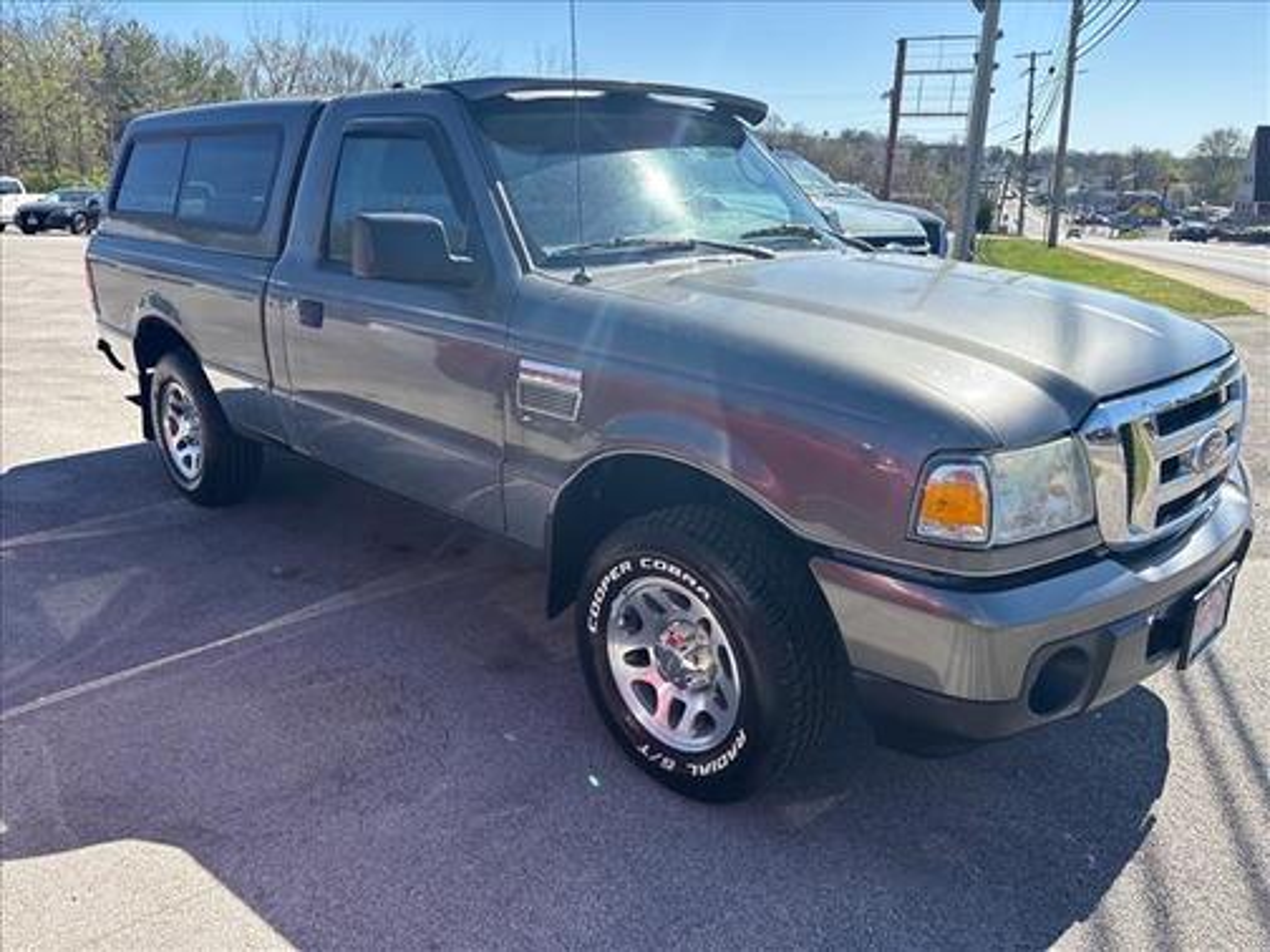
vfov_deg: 53.1
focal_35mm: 26
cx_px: 635
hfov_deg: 67.3
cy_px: 476
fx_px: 954
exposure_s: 1/2208
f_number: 1.6
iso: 64
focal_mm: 5.96
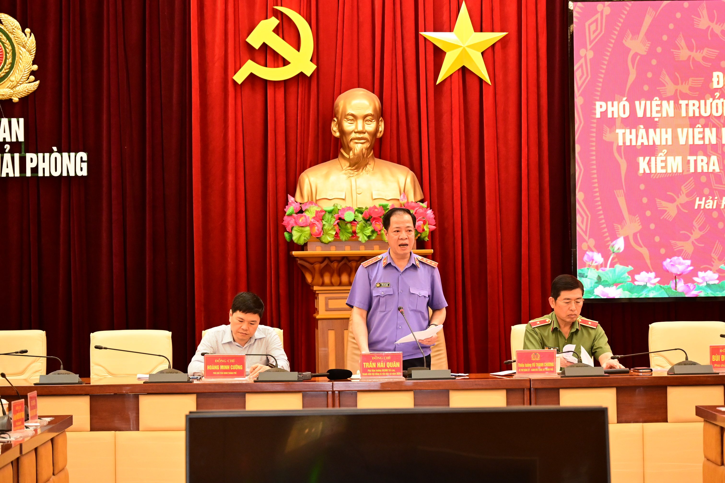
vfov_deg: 12.5
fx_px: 2215
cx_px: 362
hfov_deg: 18.6
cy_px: 242
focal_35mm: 110
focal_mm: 110
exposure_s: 1/125
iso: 4000
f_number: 4.5
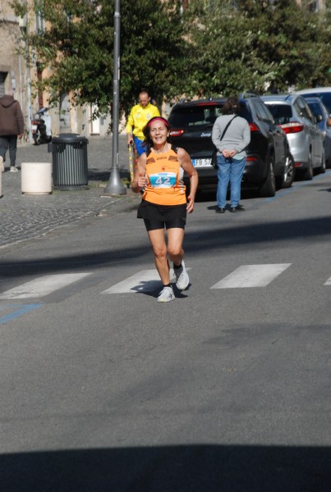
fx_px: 2161
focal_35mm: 158
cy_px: 246
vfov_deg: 13.0
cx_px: 166
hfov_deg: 8.8
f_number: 9
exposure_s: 1/2000
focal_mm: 105
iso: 1000
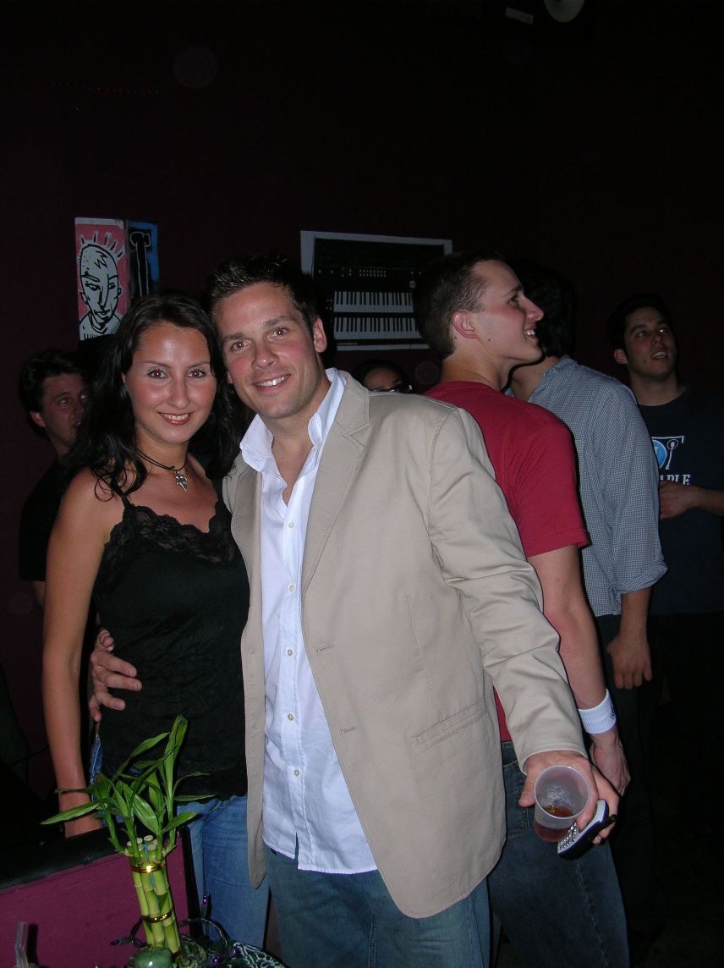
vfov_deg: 52.7
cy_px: 484
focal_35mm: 35
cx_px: 362
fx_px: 978
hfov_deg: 40.6
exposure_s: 1/60.1
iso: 50
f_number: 2.8
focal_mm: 5.8
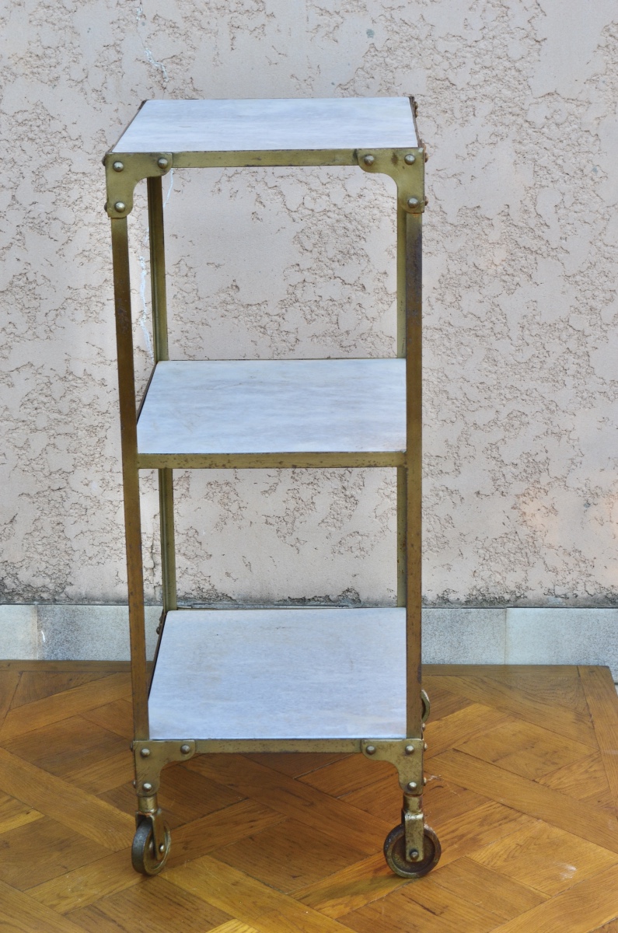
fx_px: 2133
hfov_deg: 16.5
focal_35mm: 82
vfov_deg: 24.7
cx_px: 309
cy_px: 466
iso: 400
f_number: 10
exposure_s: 1/60
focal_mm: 55
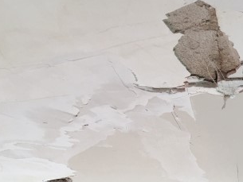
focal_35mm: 76
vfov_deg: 18.8
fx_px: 534
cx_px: 259
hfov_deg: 24.2
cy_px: 185
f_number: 2.2
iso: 25
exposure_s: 1/40
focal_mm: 4.15
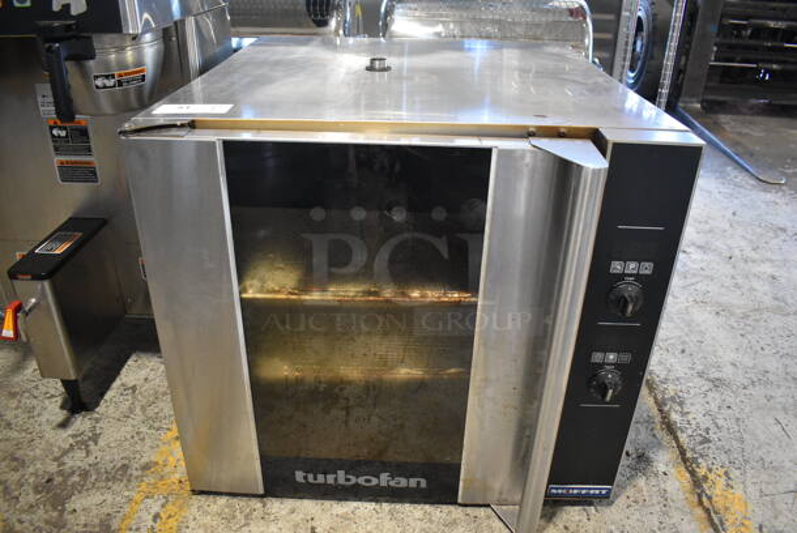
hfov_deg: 67.3
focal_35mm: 27
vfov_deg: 48.0
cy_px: 266
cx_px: 398
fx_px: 598
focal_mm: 18
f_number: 3.5
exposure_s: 1/125
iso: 3600
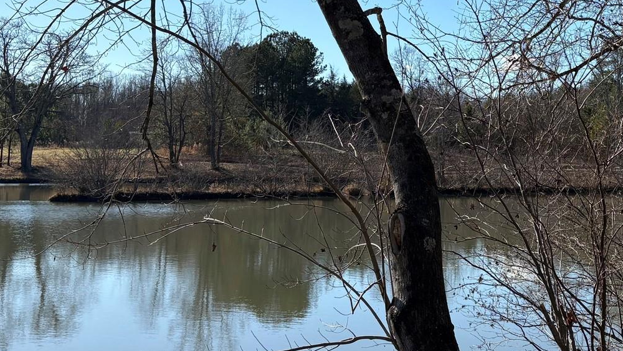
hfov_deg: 35.3
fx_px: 958
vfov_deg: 20.6
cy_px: 85
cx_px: 457
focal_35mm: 58
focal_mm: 5.96
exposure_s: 1/2985
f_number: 1.6
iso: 50
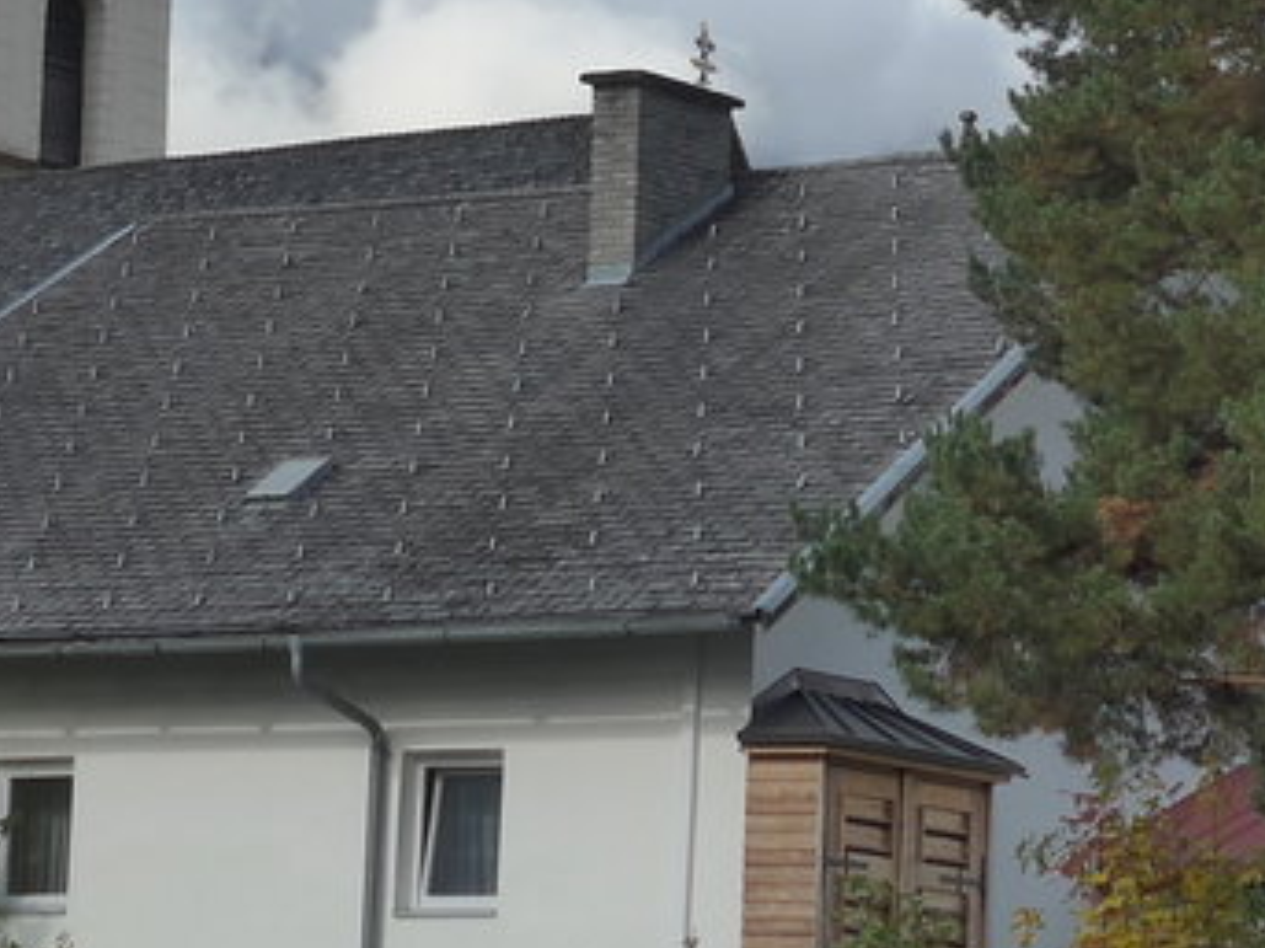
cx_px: 479
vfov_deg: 8.1
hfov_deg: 10.9
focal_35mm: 182
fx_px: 6649
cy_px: 173
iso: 160
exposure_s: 1/800
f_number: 3.3
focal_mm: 10.7
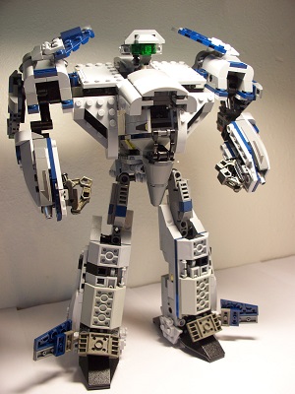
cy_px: 197
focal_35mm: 36
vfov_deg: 51.4
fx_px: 409
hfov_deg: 39.7
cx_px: 148
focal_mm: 7.54
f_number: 2.8
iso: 160
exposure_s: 1/60
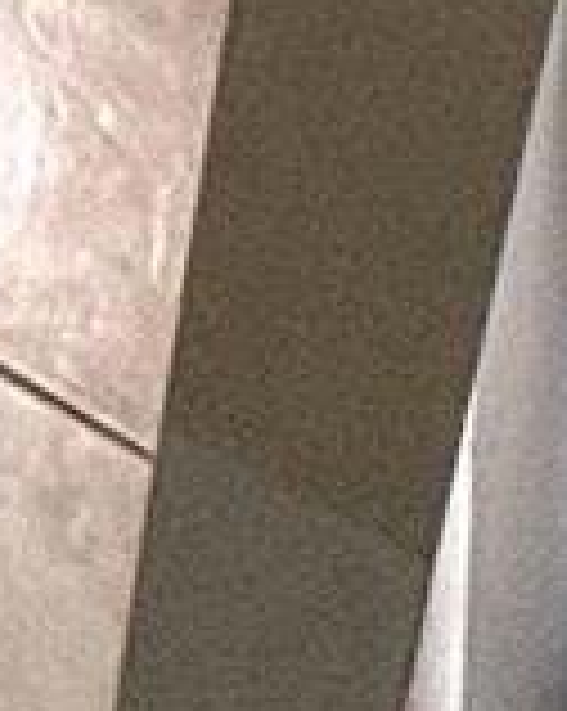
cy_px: -1534
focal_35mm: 104
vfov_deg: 10.7
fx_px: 2186
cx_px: -986
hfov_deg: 11.1
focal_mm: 2.22
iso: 125
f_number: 2.2
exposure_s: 1/99
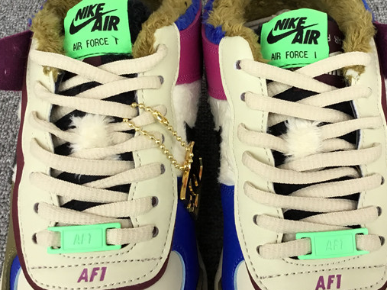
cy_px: 70
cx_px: 222
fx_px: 615
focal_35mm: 55
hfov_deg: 34.9
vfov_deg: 26.2
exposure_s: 1/33
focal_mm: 3.3
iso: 32
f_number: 2.4
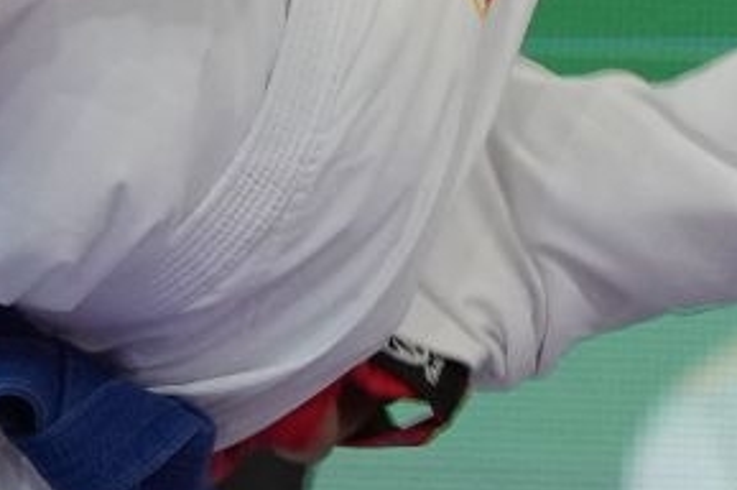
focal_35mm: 1727
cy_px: -360
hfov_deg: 1.2
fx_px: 35315
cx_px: 1163
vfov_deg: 0.8
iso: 1600
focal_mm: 185
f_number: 2.8
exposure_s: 1/1000
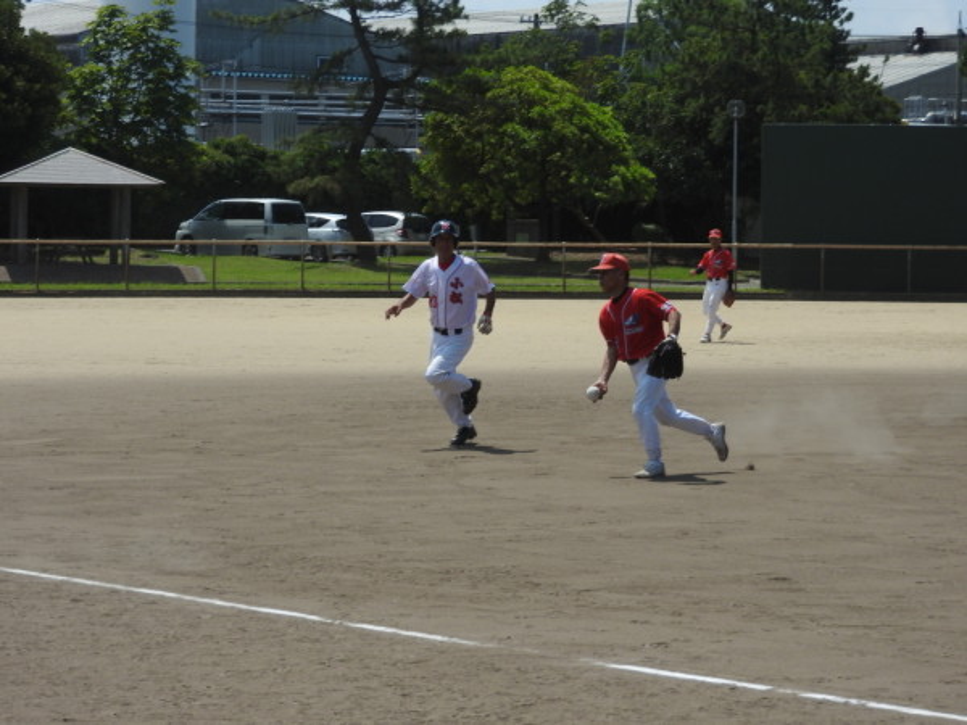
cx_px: 484
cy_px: 362
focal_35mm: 115
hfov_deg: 17.1
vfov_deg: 12.9
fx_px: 3213
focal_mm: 20.6
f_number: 5
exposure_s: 1/1000
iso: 100
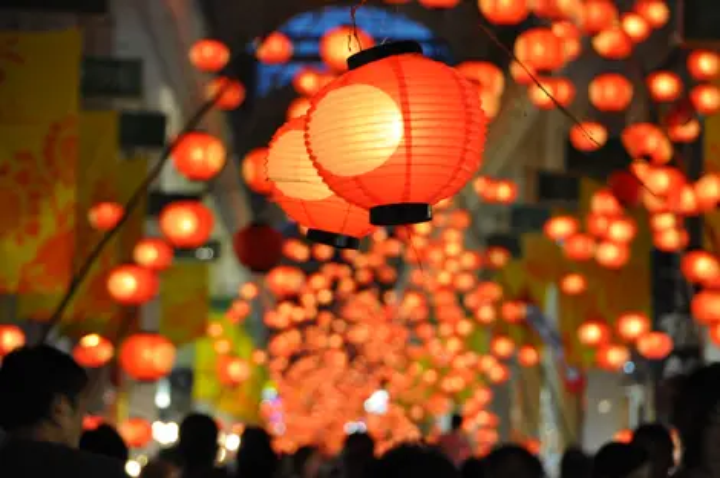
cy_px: 239
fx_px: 3595
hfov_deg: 11.4
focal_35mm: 180
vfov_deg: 7.6
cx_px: 360
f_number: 6
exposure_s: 1/13
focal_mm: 120
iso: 1600
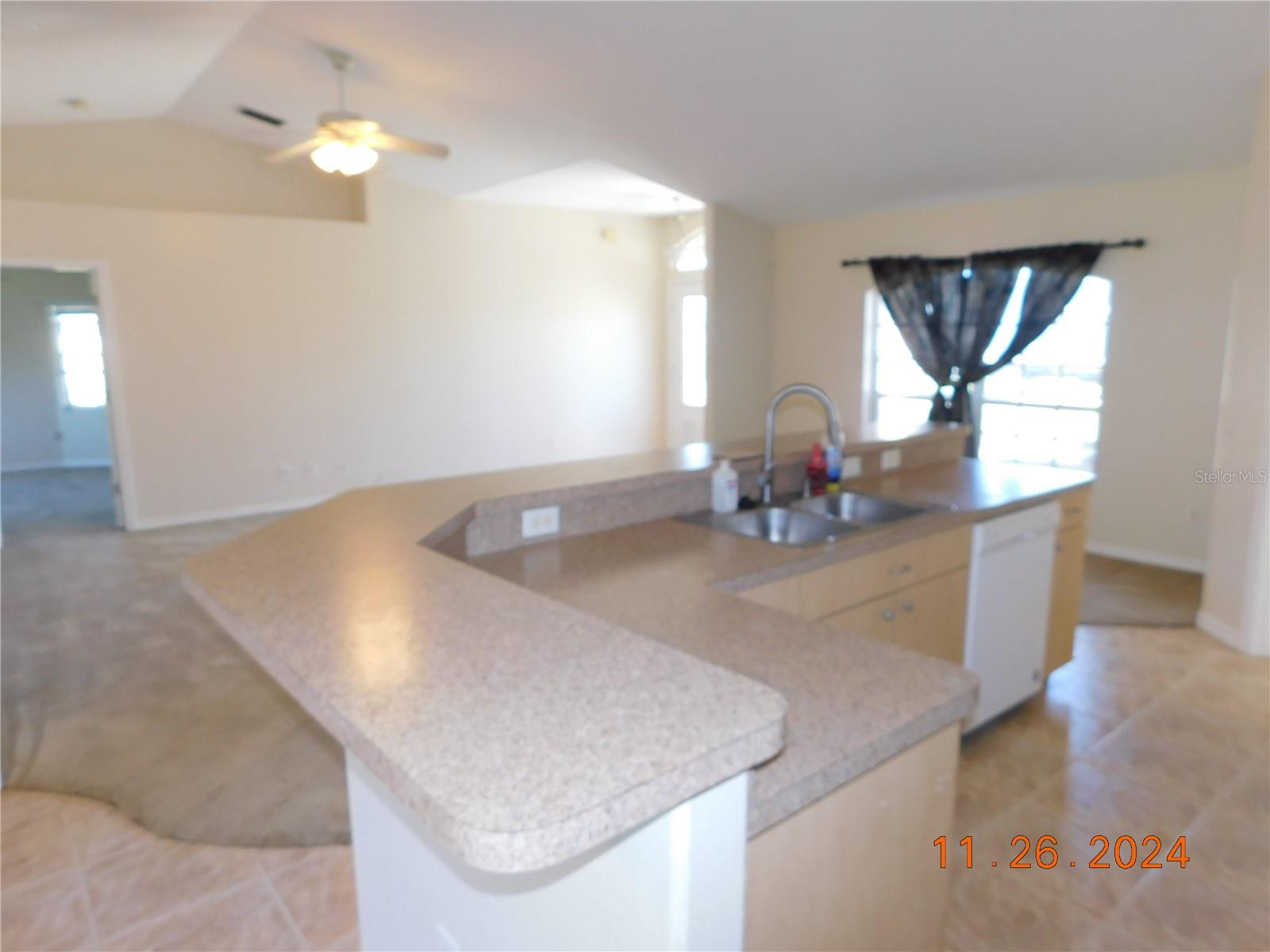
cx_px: 635
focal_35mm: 23
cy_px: 476
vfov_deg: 58.9
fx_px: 844
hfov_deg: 73.9
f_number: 3
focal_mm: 4
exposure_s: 1/40
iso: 125
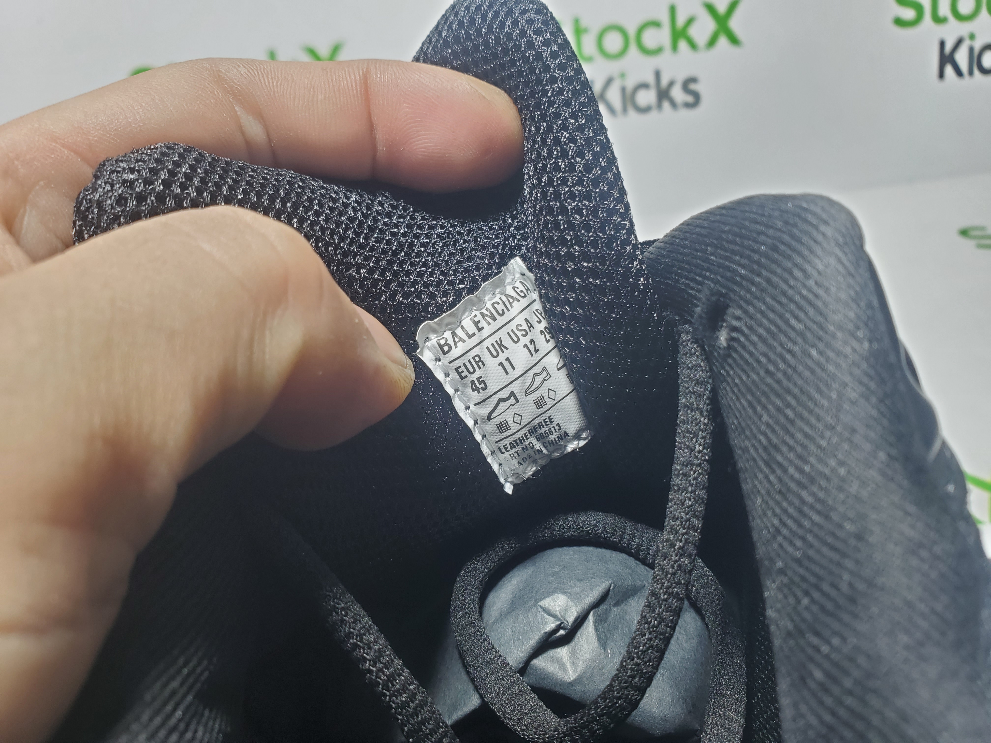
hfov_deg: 67.3
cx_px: 496
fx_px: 744
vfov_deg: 53.1
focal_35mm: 26
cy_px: 372
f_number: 2.4
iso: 50
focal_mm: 4.3
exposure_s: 1/71
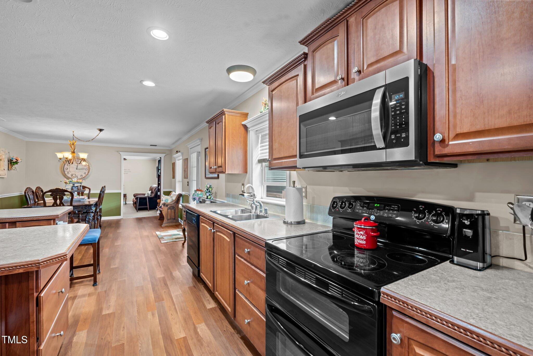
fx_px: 237
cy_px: 178
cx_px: 266
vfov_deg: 73.8
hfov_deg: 96.7
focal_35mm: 16
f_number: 8
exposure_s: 1.3
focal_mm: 16
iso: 250
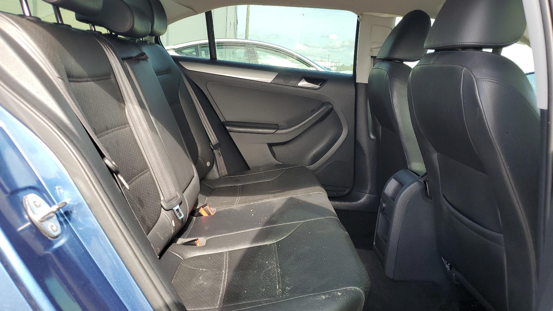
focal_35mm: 29
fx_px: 425
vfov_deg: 40.2
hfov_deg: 66.1
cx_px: 277
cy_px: 159
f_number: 1.5
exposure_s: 1/294
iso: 50
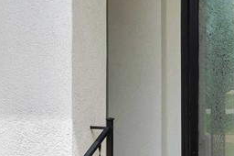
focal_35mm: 68
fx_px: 441
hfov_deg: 26.2
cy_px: 78
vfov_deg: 20.0
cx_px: 286
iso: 100
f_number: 6.3
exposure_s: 1/60
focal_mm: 16
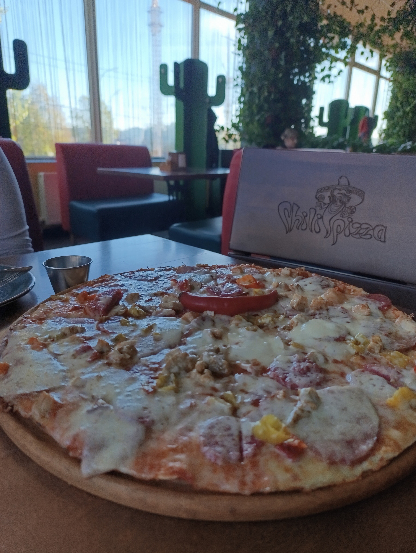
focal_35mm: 23
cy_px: 276
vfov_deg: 73.8
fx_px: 368
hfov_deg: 59.0
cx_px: 208
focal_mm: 6.14
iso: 400
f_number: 1.6
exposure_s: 1/100
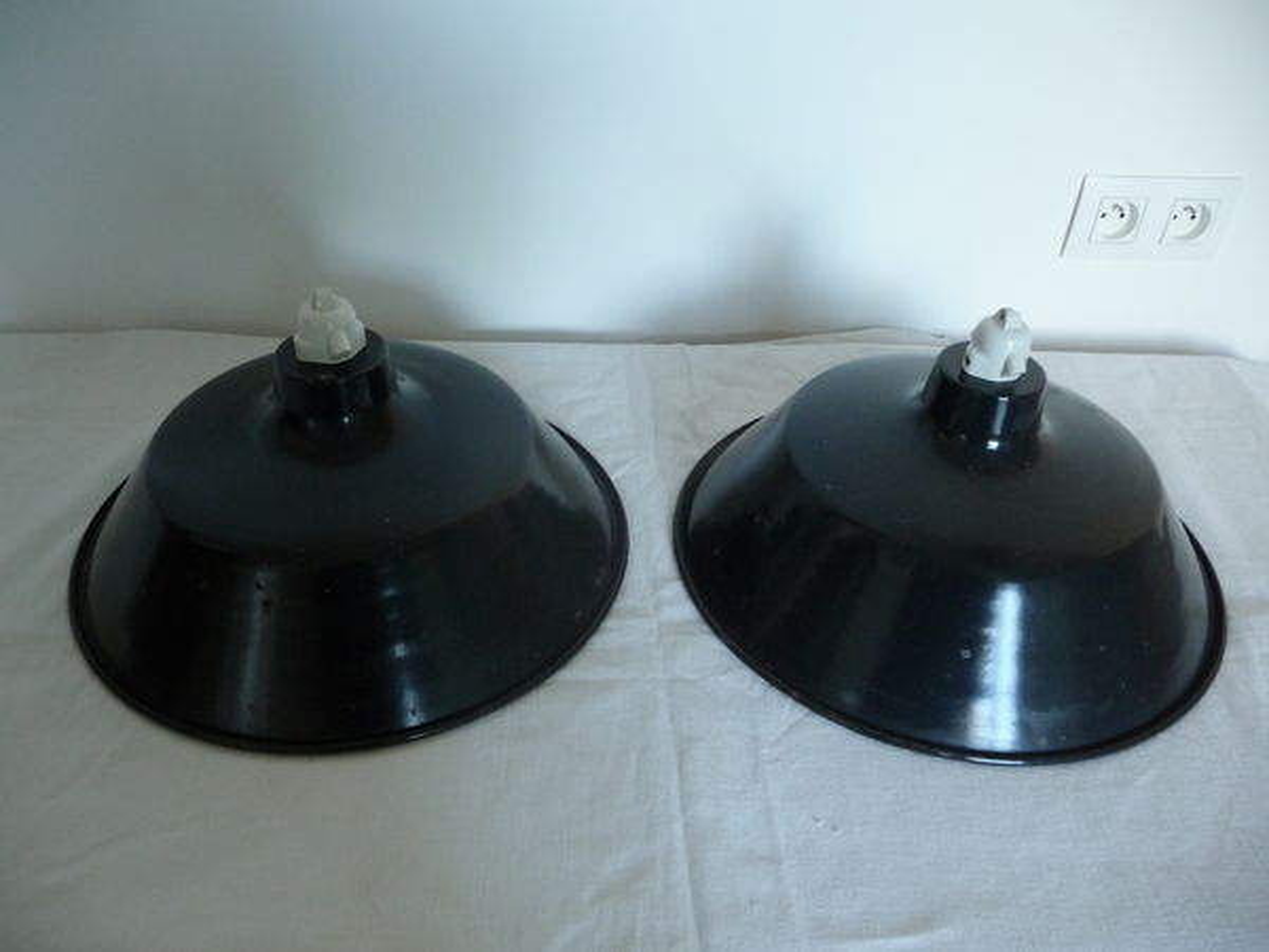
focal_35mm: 28
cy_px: 476
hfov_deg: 63.4
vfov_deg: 49.7
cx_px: 634
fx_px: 1026
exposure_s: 1/30
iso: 400
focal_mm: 4.7
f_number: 3.3
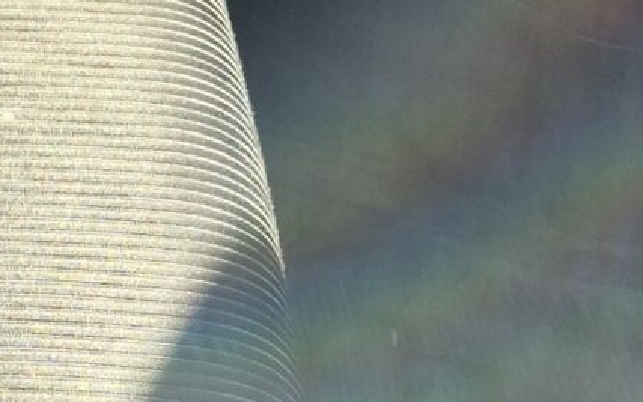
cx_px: -402
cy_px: -626
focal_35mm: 146
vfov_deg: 8.1
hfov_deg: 13.3
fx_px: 2559
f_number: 1.8
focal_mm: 5.4
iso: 25
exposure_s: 1/213
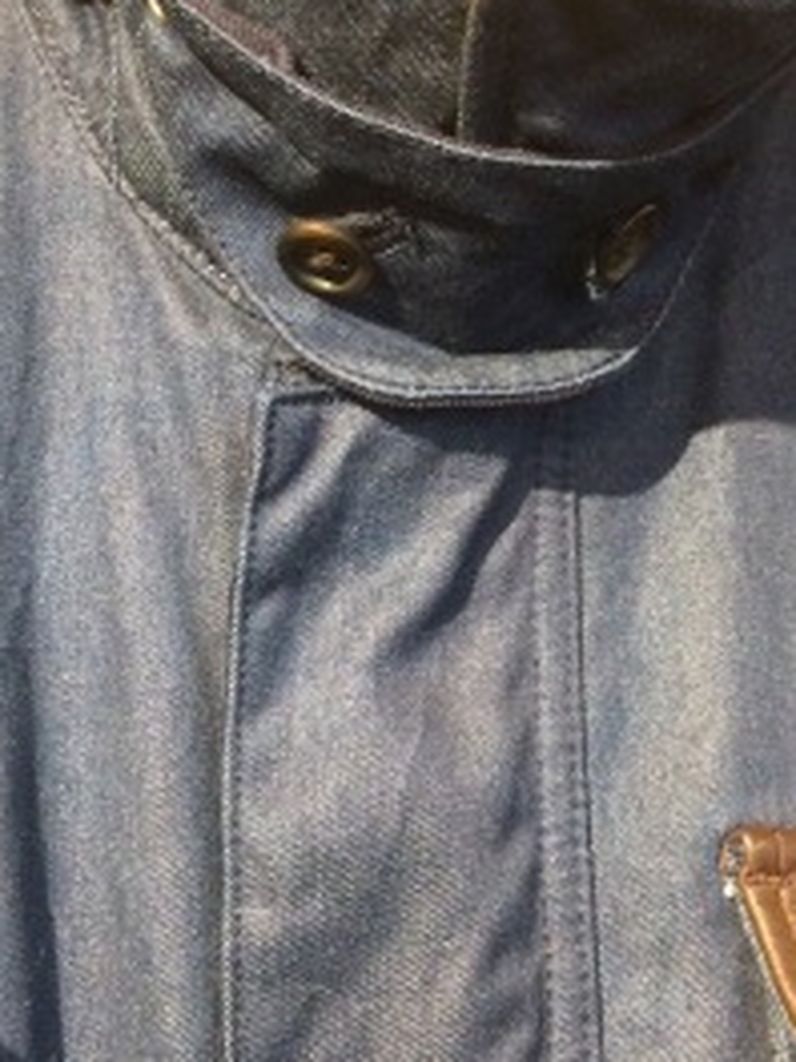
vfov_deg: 34.8
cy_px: 438
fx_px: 1686
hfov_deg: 26.6
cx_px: 396
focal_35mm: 55
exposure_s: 1/20
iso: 250
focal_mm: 4.15
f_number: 2.2
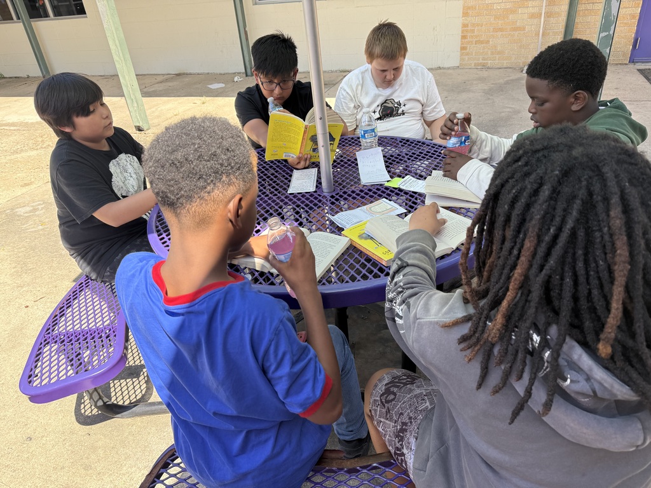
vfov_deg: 56.8
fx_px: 451
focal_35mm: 24
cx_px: 326
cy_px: 244
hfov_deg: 71.6
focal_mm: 6.76
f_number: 1.78
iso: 100
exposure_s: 1/822
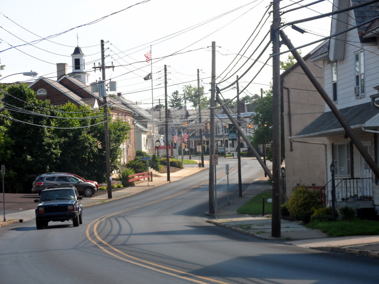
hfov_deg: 18.2
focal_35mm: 108
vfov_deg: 13.7
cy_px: 142
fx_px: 1182
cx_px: 190
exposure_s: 1/250
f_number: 5.2
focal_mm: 19.8
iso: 80
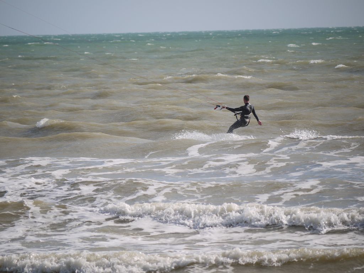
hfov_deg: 5.0
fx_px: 4206
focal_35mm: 400
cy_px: 136
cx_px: 182
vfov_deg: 3.7
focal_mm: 200
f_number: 6.3
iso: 100
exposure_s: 1/640
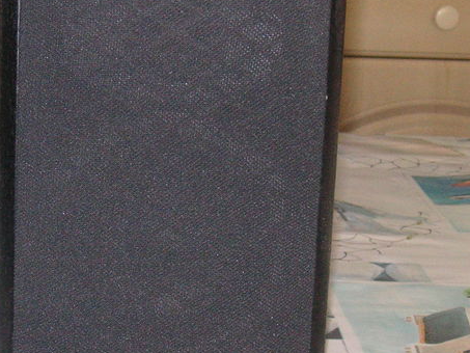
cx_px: 117
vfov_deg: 11.6
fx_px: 1738
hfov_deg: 15.3
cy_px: 224
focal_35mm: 128
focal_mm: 9.6
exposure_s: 1/60
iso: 160
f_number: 3.7
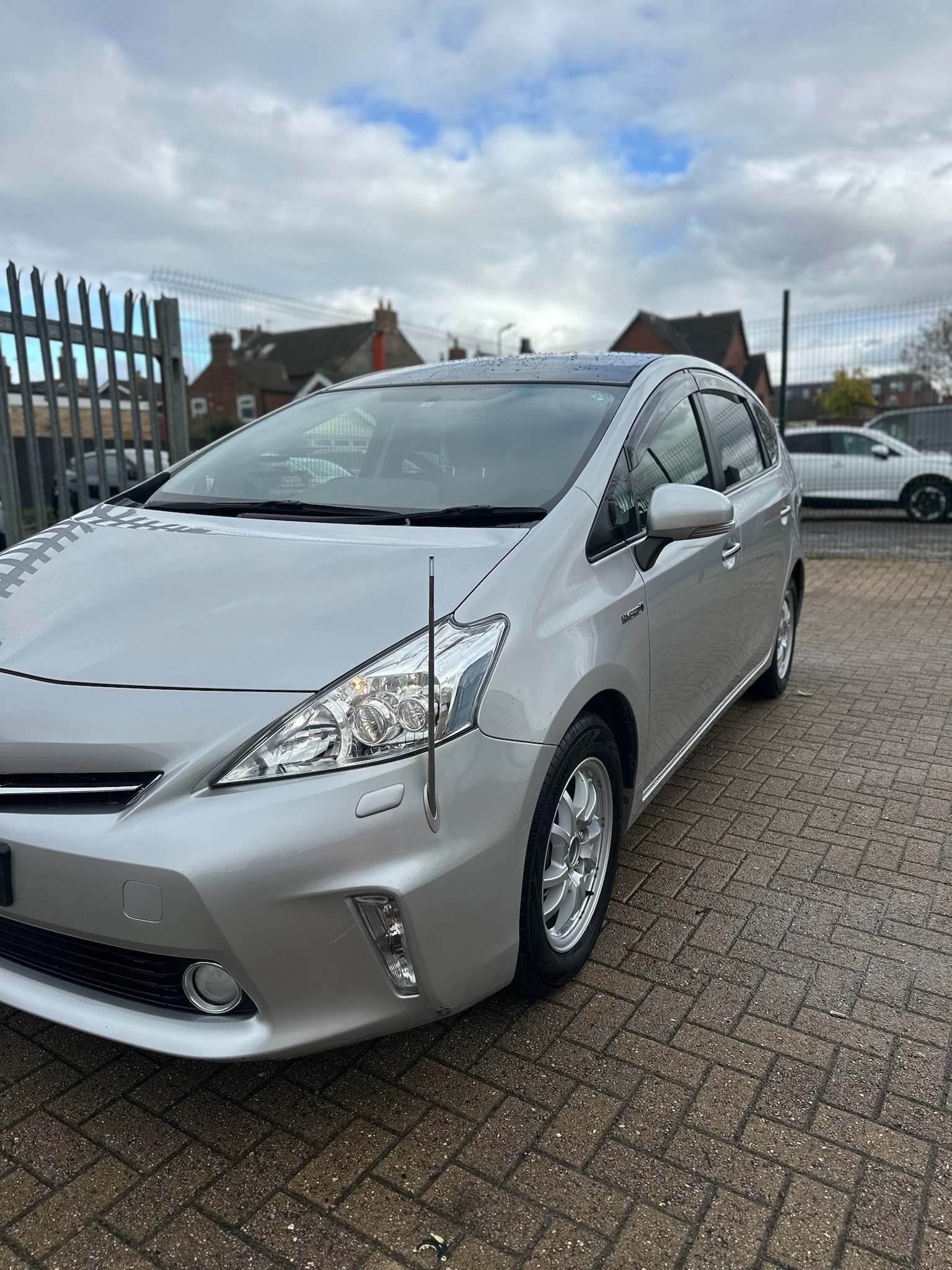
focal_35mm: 24
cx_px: 476
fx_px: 880
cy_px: 635
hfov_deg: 56.8
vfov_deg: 71.6
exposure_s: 1/2660
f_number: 1.78
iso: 80
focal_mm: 6.86
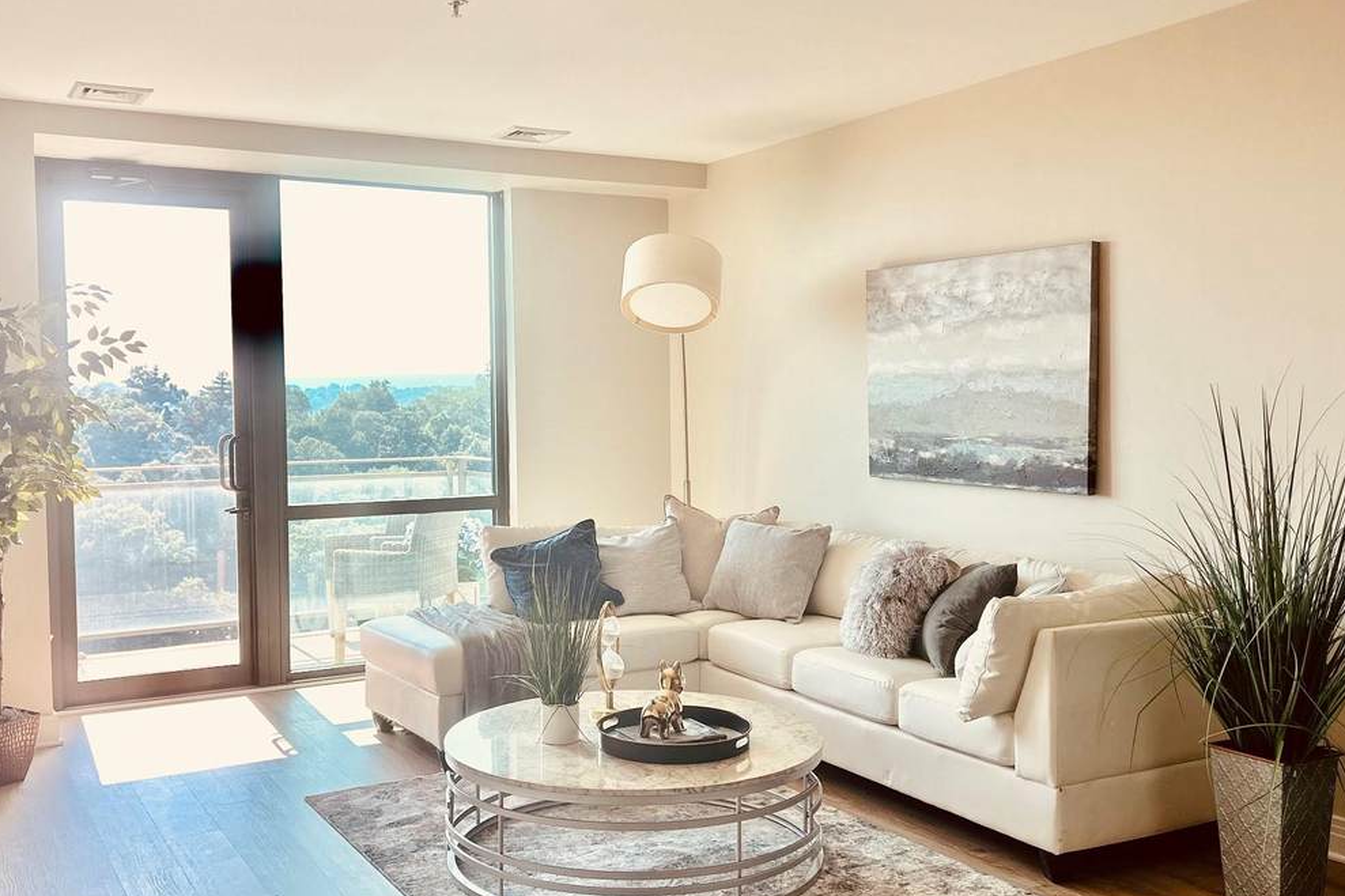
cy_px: 453
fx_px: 1307
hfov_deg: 54.4
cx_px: 622
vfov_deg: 37.8
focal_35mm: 35
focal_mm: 5.7
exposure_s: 1/270
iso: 50
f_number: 1.5
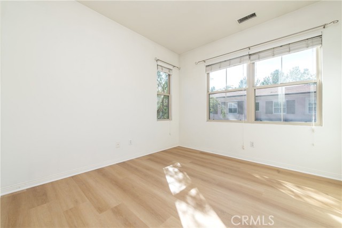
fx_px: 133
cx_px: 171
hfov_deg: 104.3
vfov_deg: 81.1
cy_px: 114
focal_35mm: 14
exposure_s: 1/125
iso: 100
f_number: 6.3
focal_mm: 14
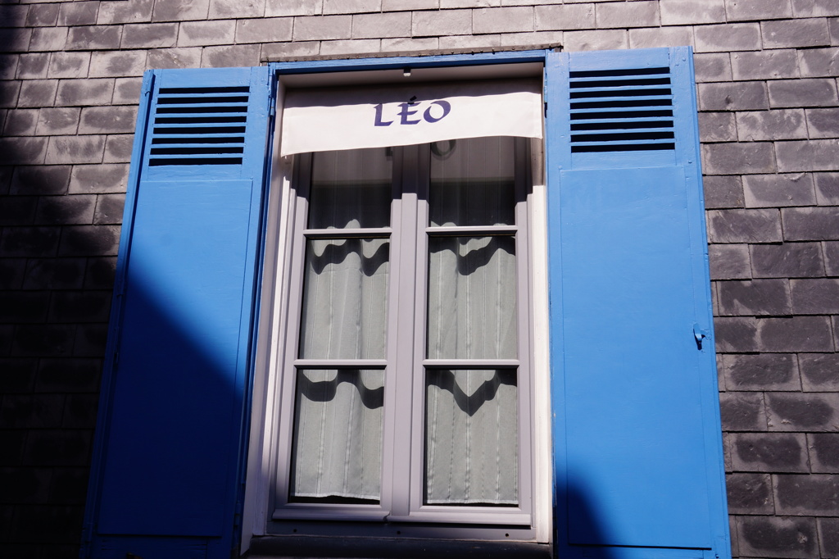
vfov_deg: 36.8
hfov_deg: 53.1
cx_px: 420
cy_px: 280
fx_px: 839
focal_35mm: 36
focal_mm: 24
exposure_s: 1/320
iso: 100
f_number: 10
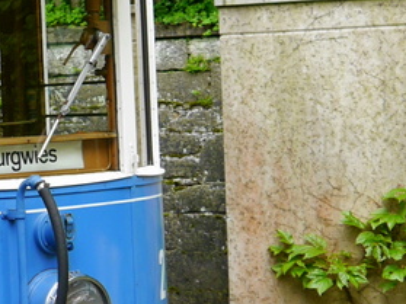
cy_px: 79
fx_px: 1512
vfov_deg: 11.5
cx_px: -223
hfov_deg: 14.2
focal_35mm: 129
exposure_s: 1/60
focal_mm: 15
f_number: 3.6
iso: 160
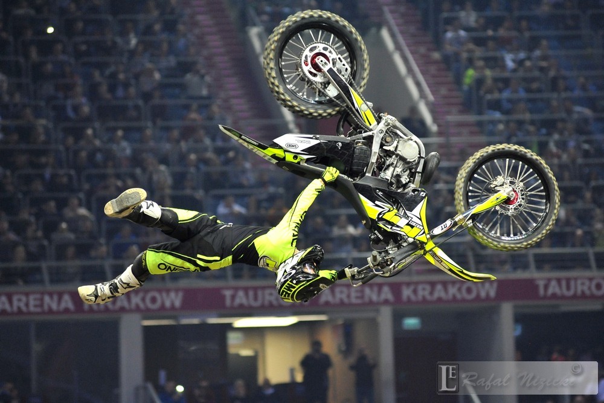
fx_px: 3356
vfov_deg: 6.9
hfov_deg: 10.3
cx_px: 302
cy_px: 202
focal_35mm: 200
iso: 3200
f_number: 3.5
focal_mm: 200
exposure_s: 1/1000
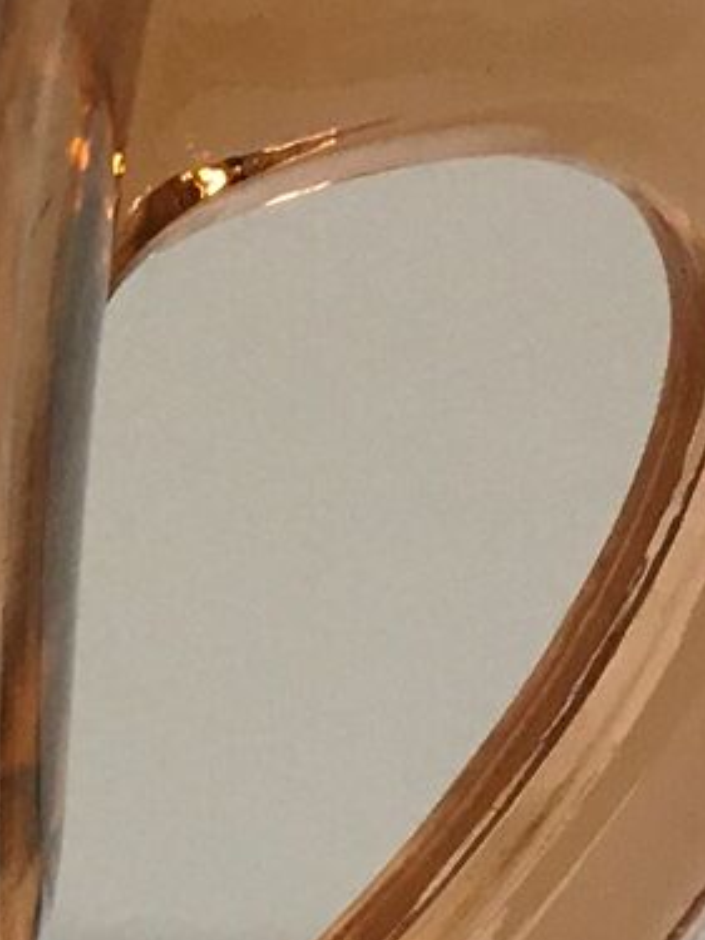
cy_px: 1060
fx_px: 4239
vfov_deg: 12.4
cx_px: -848
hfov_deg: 8.8
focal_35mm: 156
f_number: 2.2
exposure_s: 1/33
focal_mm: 4.15
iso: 50
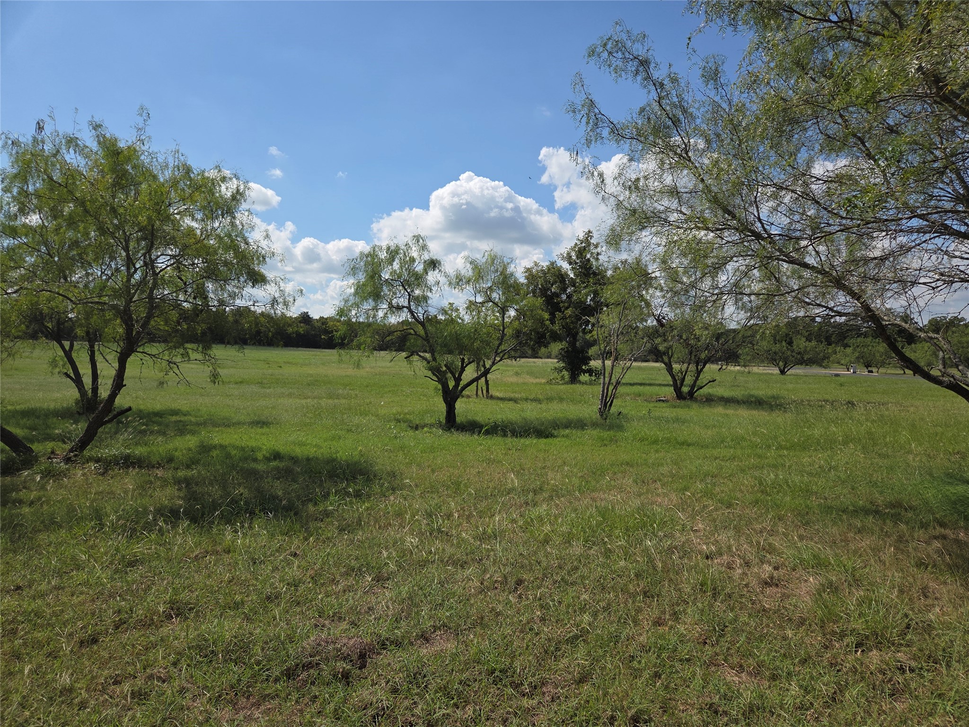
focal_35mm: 23
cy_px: 364
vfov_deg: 58.9
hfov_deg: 73.9
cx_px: 484
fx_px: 644
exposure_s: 1/7891
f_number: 1.8
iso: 80
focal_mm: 5.4
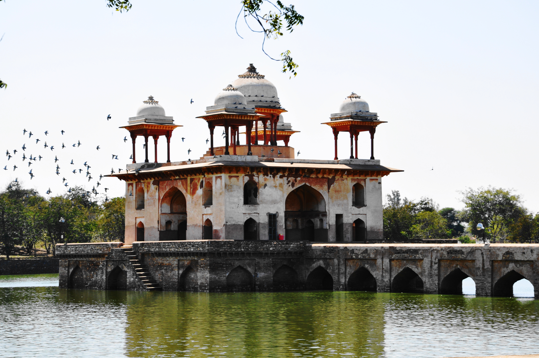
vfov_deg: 13.8
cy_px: 179
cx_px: 270
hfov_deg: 20.6
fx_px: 1480
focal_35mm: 99
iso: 200
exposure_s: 1/200
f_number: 11
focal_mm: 66
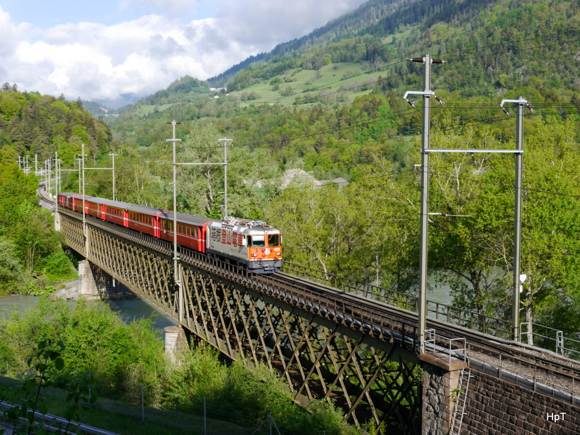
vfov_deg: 30.3
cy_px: 218
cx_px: 290
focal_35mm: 48
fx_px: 804
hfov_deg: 39.7
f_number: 8
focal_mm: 24
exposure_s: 1/250
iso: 160
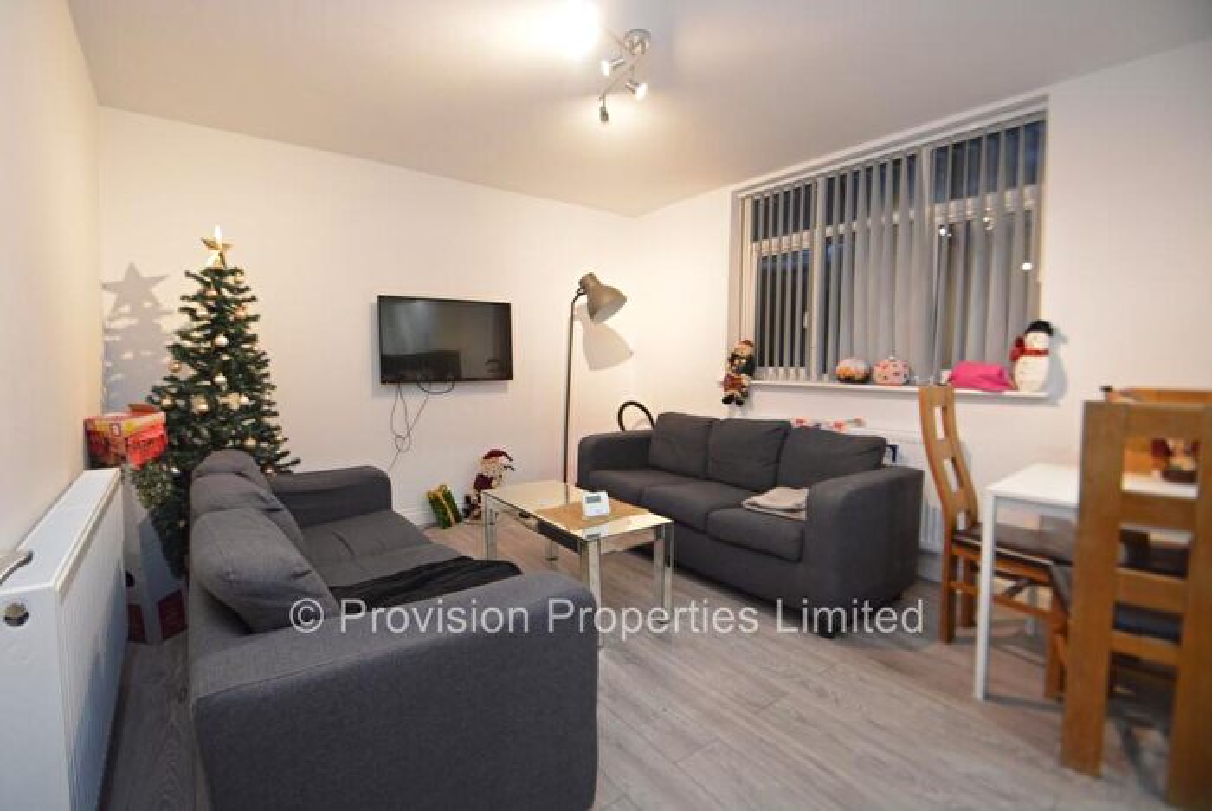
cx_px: 606
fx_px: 505
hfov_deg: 100.3
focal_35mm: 15
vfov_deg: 77.4
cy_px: 406
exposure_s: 1/30
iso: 1100
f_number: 3.5
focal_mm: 10
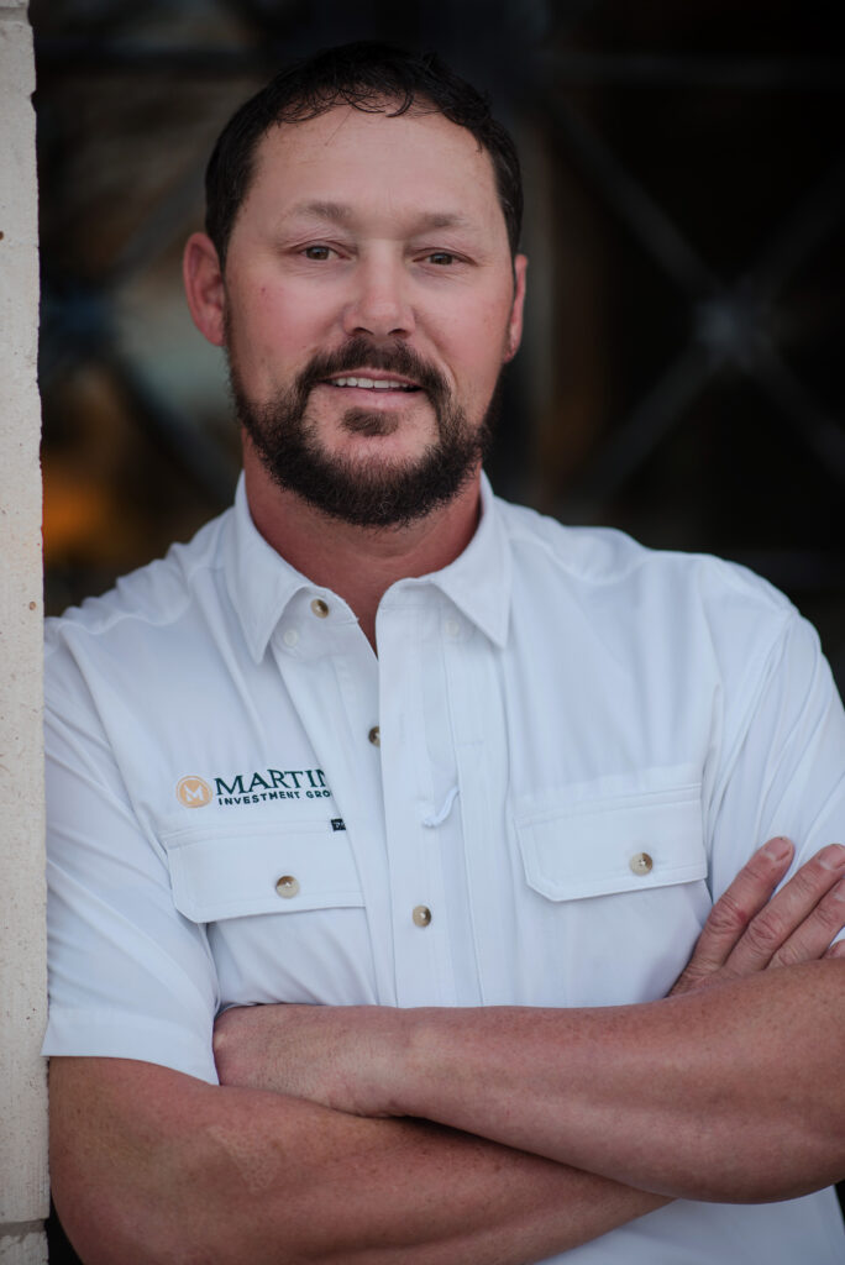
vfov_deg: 23.9
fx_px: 2988
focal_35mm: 85
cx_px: 422
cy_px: 632
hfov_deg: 16.1
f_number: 2.2
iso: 125
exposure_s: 1/640
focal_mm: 85
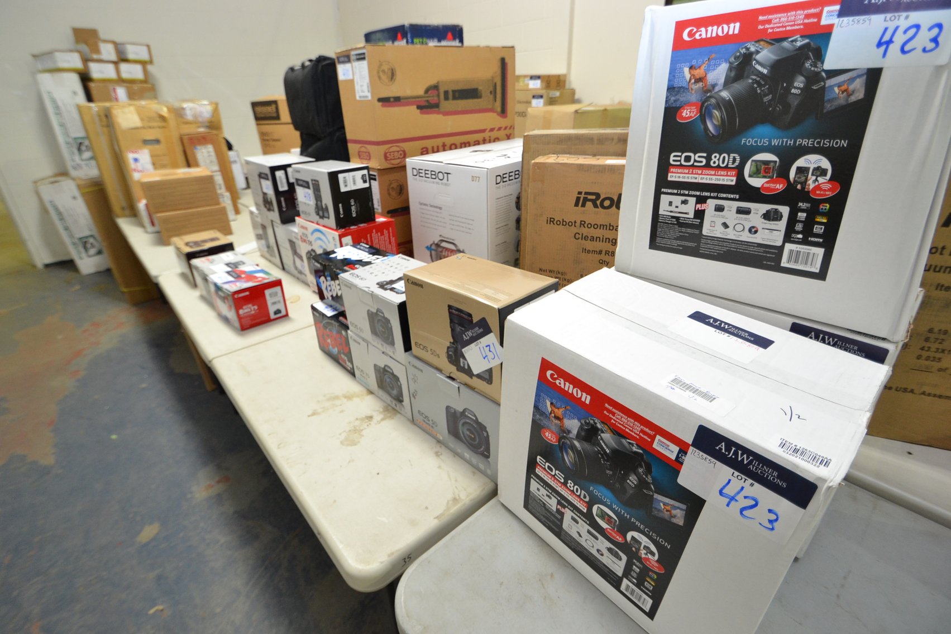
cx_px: 476
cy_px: 317
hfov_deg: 100.4
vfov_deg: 77.3
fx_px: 396
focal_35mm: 15
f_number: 3.5
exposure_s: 1/60
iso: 1000
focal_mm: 10
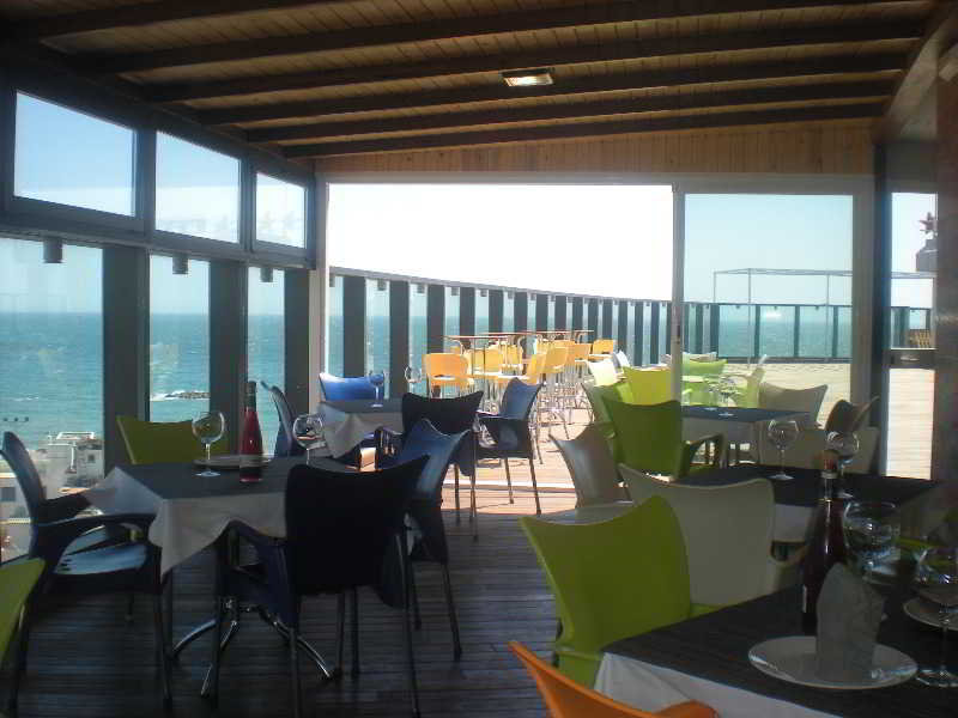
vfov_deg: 37.7
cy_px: 359
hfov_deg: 49.0
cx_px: 479
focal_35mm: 38
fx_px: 1052
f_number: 4.6
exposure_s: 1/289
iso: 89
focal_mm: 6.3
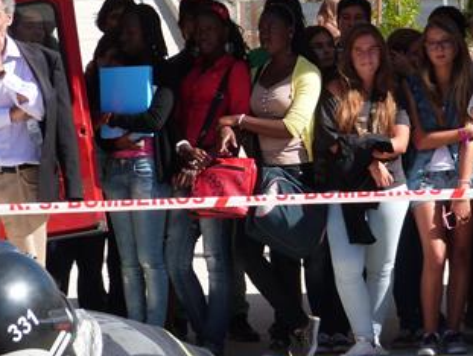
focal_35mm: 263
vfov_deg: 5.7
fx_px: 3598
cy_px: 100
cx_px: 382
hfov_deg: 7.5
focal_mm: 23.1
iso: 100
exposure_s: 1/320
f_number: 5.6
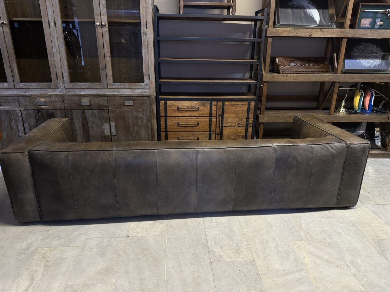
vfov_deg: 56.8
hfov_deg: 71.6
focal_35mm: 24
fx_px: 270
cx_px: 195
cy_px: 146
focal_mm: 6.86
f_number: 1.78
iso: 125
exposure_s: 1/50
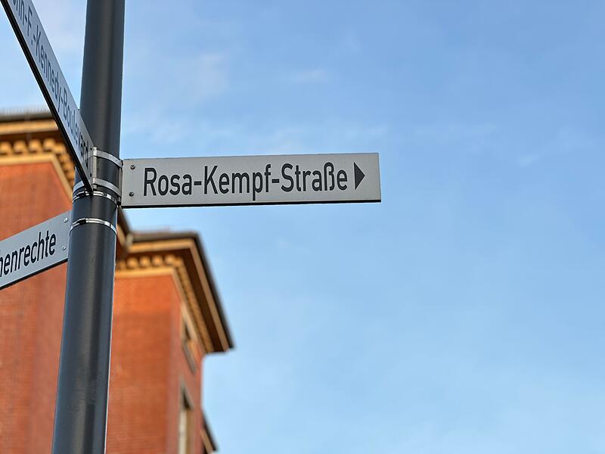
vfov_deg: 19.1
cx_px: 302
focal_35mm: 77
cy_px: 227
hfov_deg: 25.3
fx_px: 1346
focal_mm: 9
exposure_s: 1/121
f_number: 2.8
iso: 32
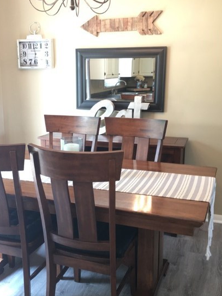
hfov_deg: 35.0
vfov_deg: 45.8
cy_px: 152
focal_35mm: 41
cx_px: 90
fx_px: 351
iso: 50
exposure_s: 1/20
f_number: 2.2
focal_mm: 4.15
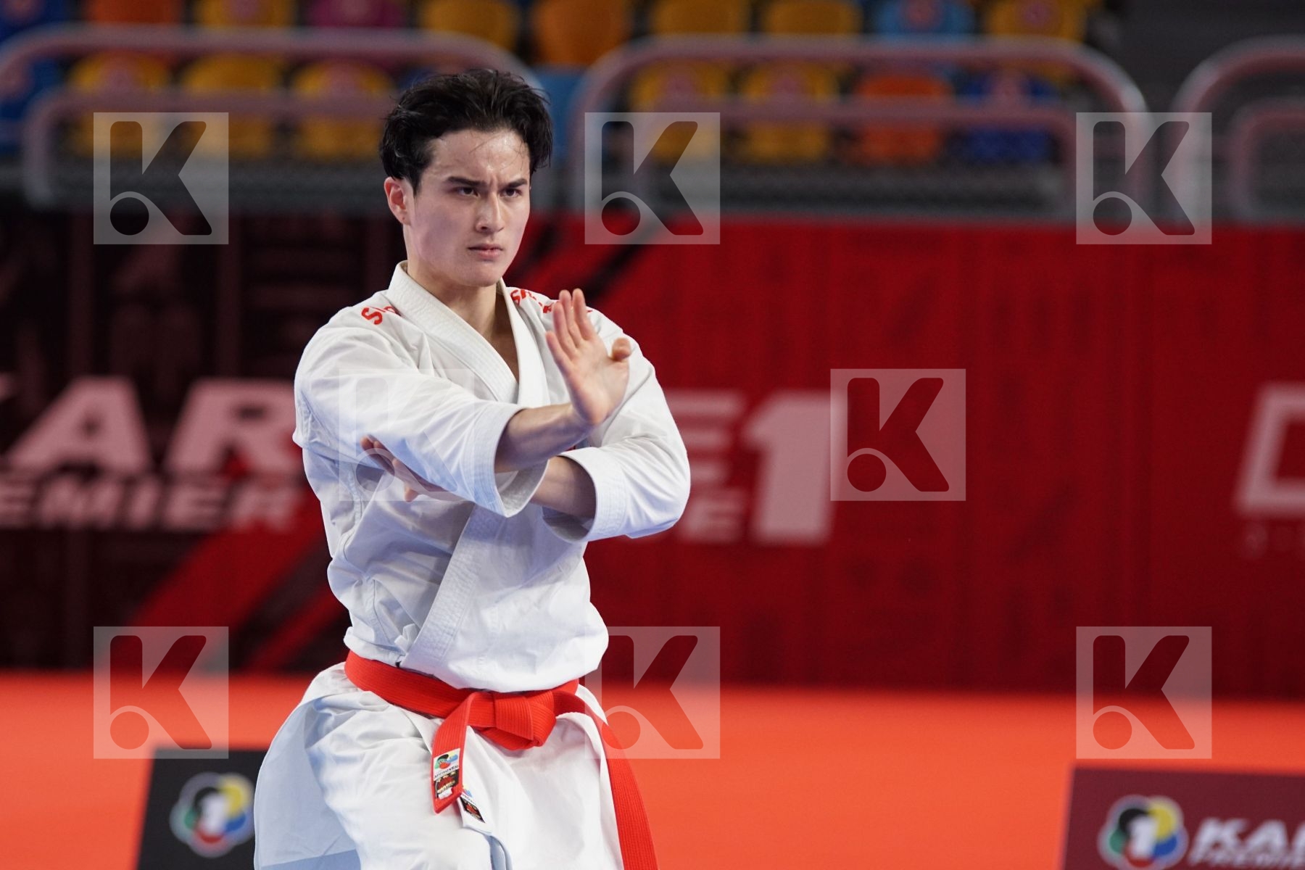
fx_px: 9787
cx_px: 652
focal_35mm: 270
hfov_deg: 7.6
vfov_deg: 5.1
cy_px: 435
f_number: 3.2
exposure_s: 1/400
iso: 1000
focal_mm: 180
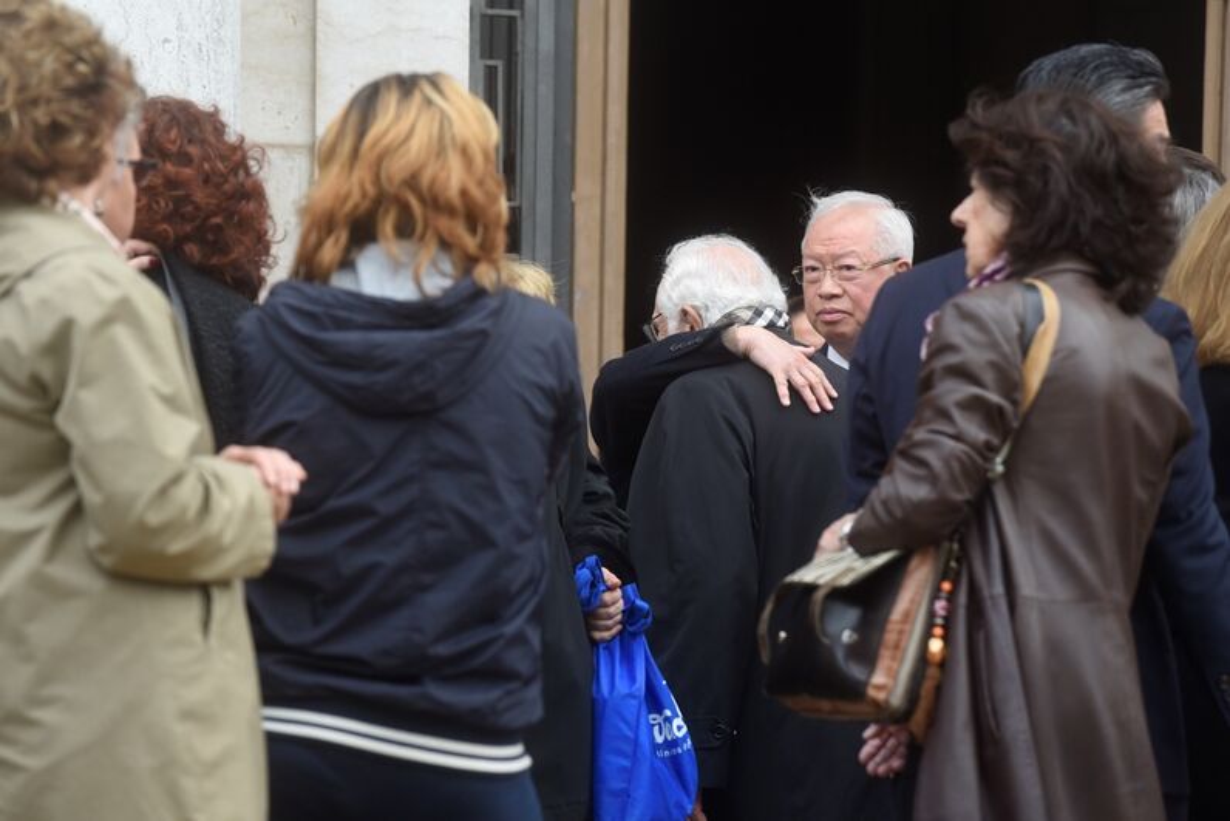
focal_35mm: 200
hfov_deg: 10.3
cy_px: 410
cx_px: 615
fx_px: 6834
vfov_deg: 6.9
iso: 800
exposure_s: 1/640
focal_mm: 200
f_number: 5.6
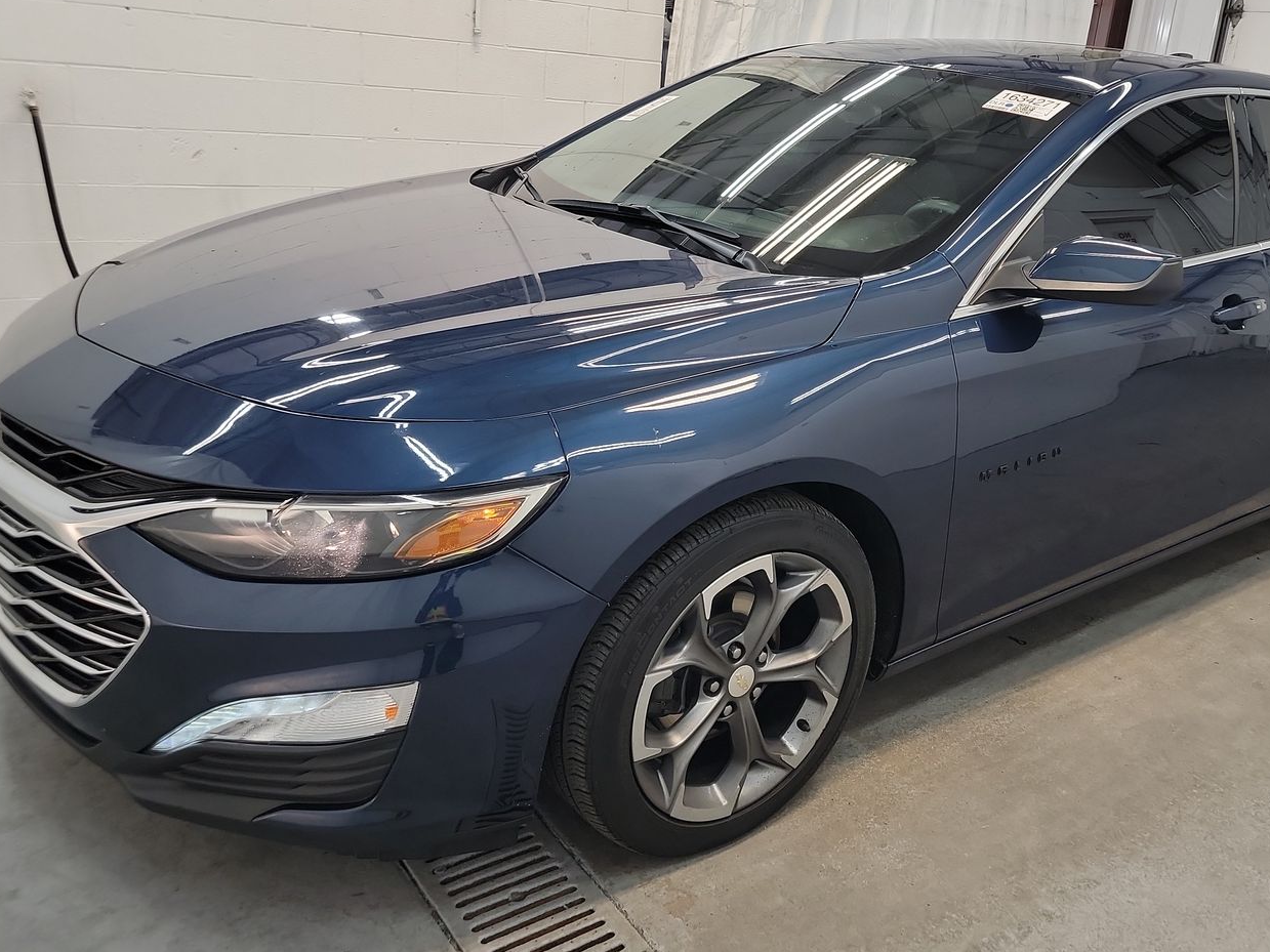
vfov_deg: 45.4
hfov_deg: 58.0
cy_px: 437
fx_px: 1137
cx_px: 743
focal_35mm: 31
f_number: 1.8
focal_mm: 6.7
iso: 192
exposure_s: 1/59
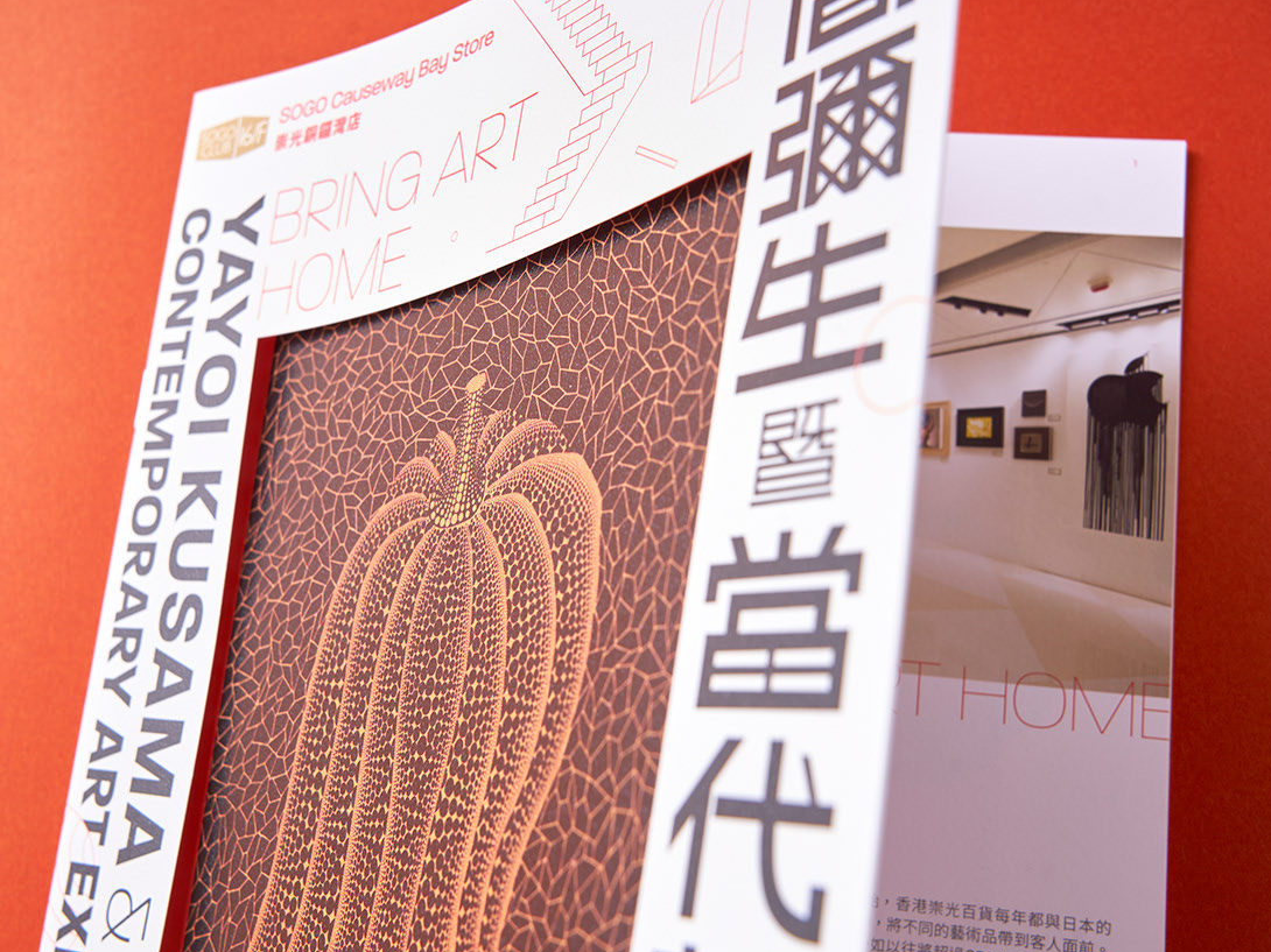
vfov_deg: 34.3
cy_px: 429
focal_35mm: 42
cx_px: 592
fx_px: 1542
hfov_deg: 44.8
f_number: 10
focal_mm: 34
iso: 80
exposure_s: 1/160
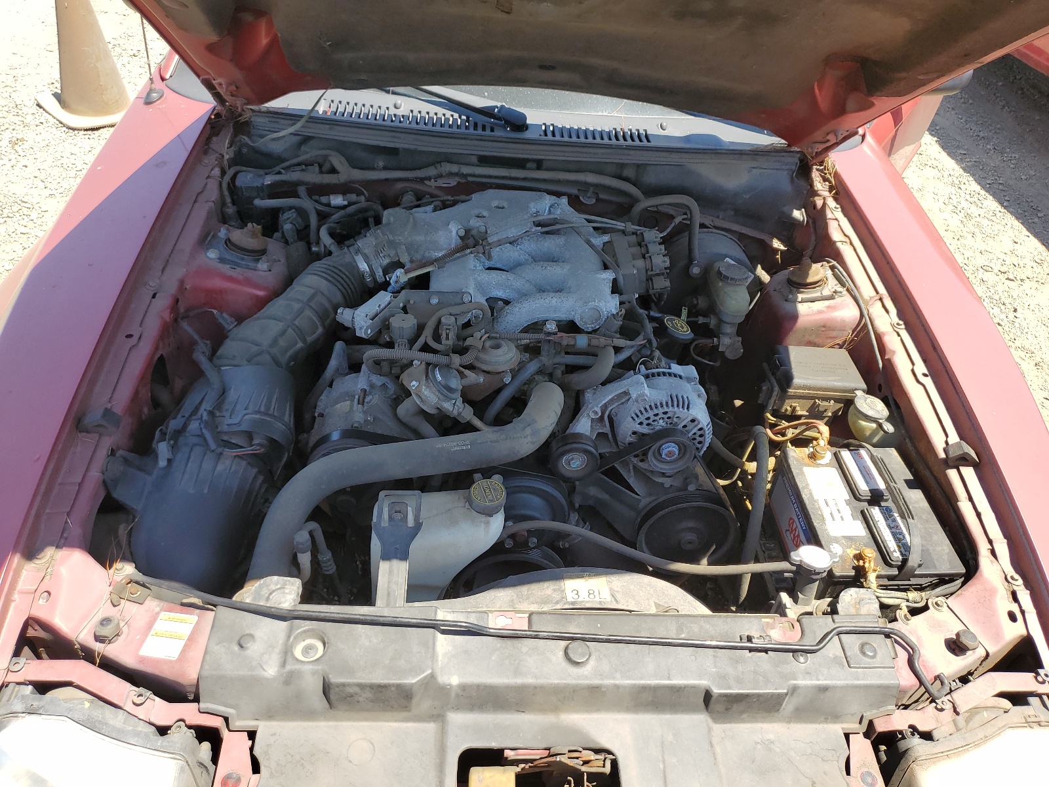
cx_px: 524
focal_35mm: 26
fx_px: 788
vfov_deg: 53.1
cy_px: 394
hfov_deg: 67.3
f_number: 1.5
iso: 50
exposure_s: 1/909
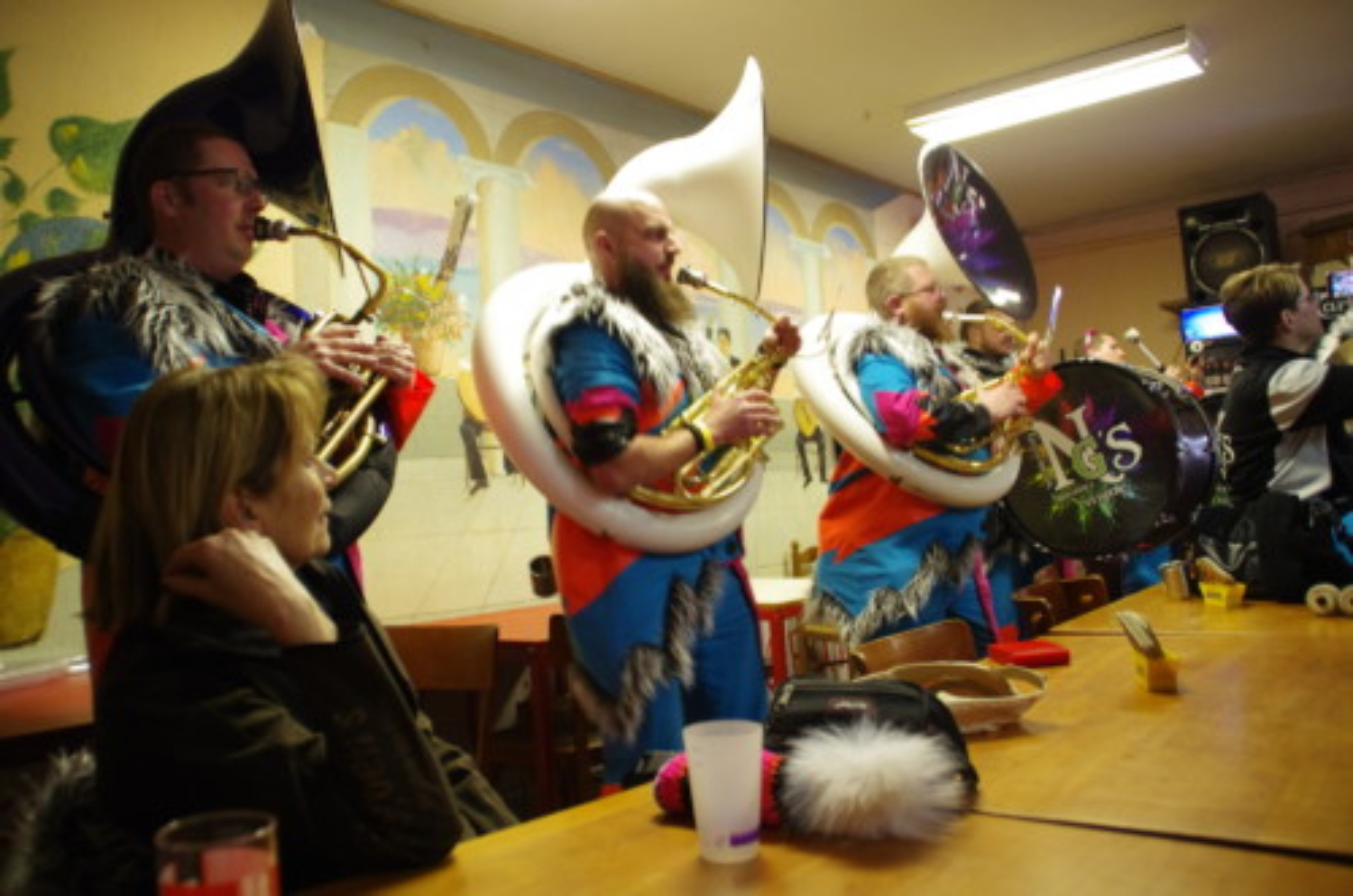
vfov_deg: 47.7
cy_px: 448
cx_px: 676
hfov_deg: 67.5
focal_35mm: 27
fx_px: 1012
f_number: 3.5
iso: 3200
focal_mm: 18
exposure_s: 1/40
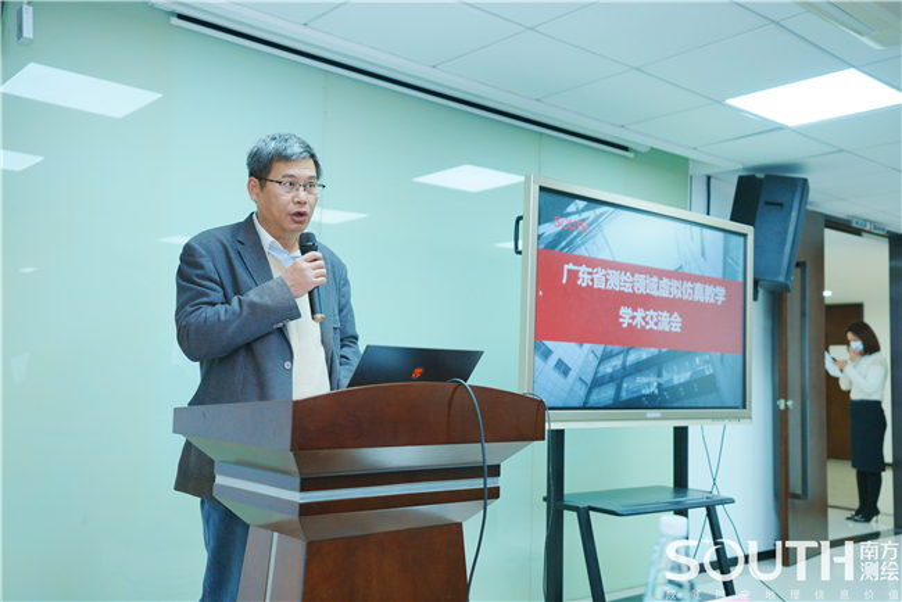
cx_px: 451
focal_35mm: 35
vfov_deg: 37.9
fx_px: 877
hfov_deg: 54.4
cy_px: 301
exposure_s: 1/500
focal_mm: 35
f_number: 2.8
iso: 1600
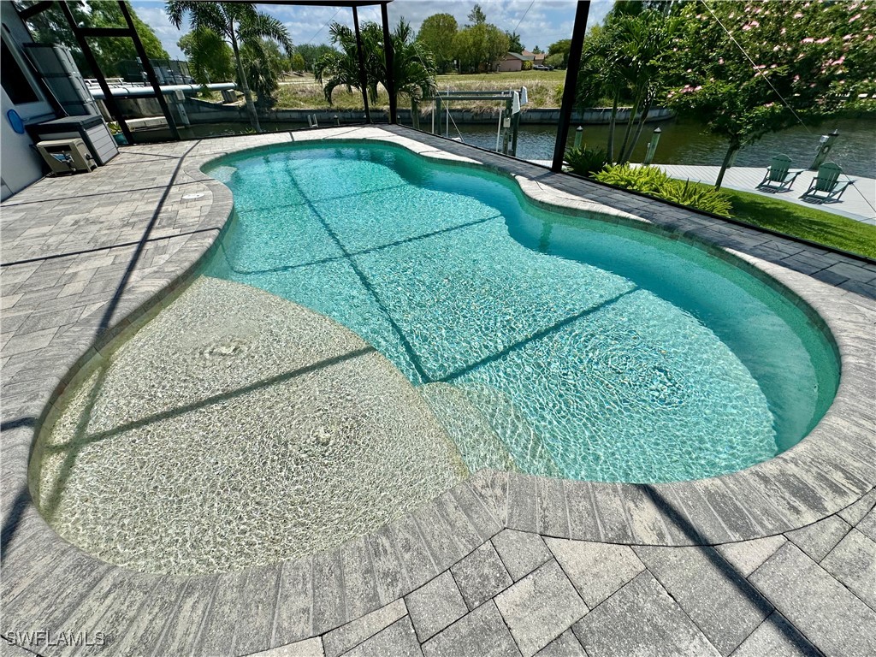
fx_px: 354
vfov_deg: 85.7
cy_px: 328
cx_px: 438
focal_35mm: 14
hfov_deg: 102.1
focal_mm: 2.22
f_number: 2.2
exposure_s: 1/2747
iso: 50
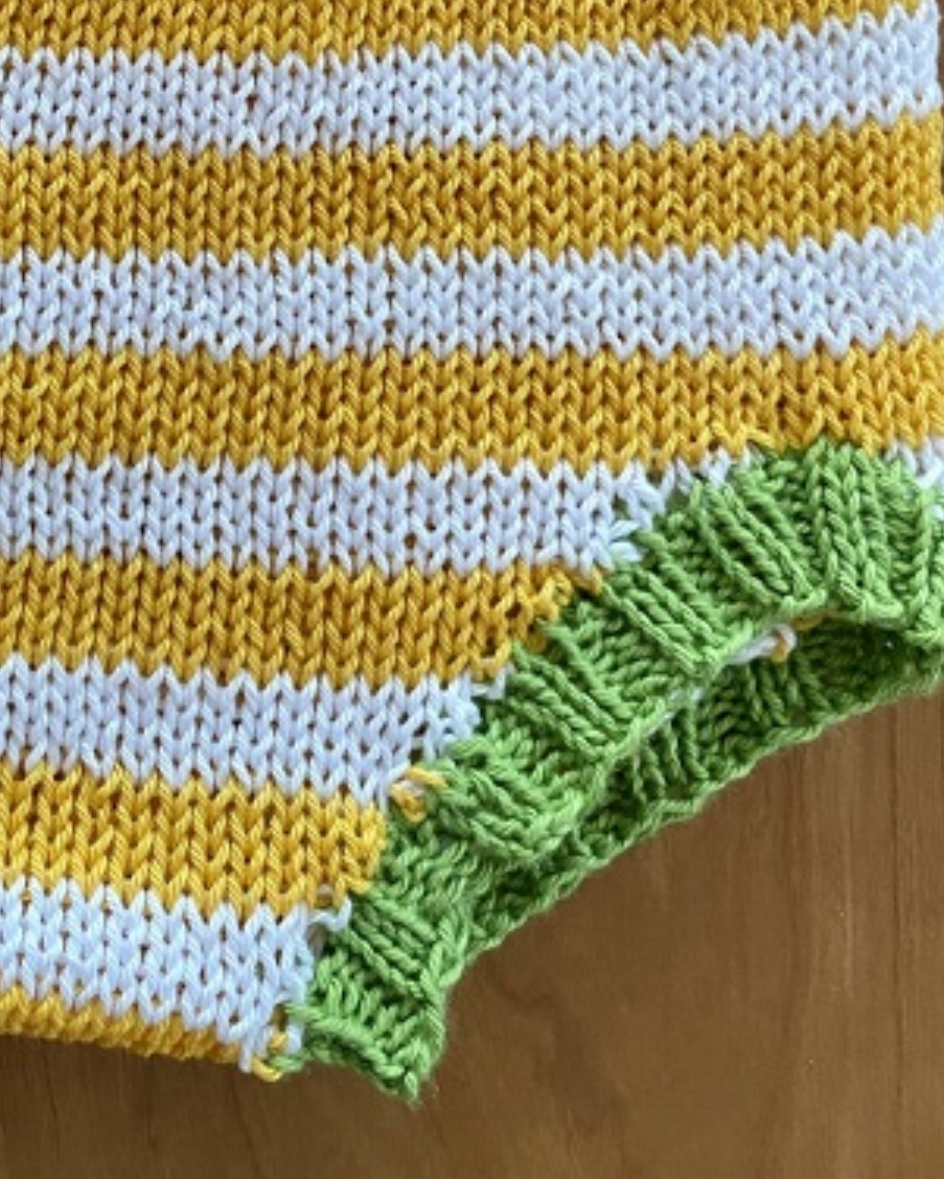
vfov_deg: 32.7
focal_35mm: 54
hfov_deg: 27.2
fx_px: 1885
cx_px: 107
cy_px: 82
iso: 200
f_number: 1.8
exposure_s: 1/60
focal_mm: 4.25
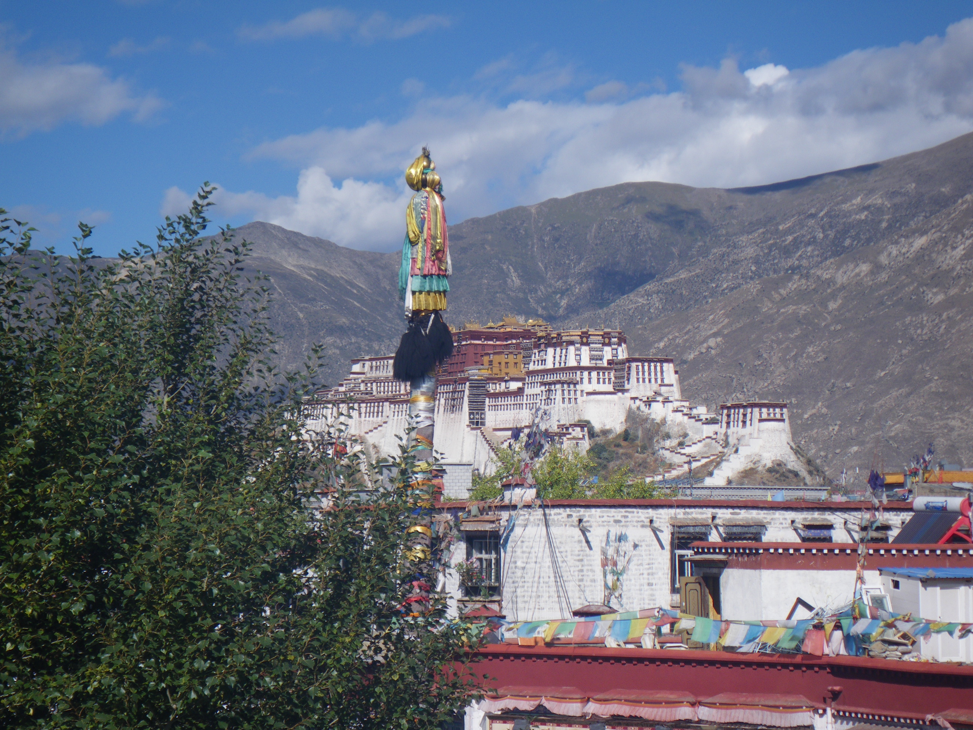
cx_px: 486
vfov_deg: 12.9
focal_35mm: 115
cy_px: 365
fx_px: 3232
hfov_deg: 17.1
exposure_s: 1/500
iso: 50
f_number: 5.2
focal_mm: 20.6
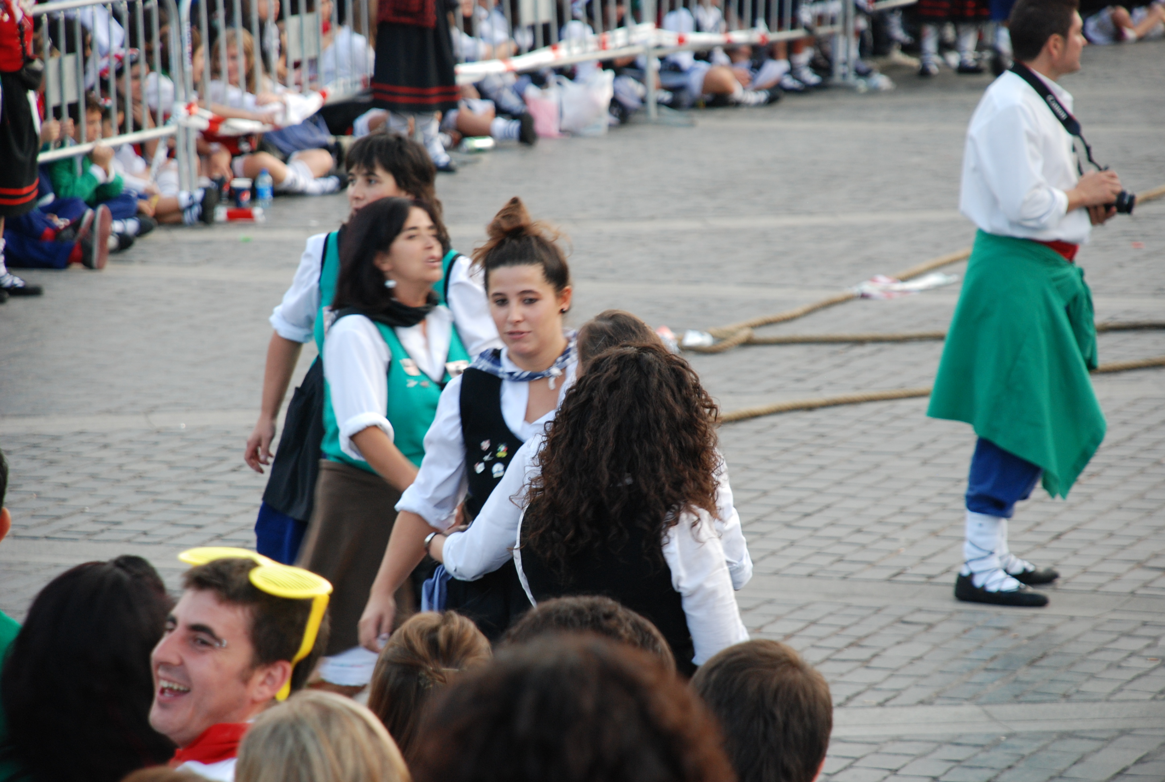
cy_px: 391
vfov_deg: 6.8
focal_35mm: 202
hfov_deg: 10.1
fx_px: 6567
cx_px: 582
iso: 400
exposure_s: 1/60
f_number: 5.6
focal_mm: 135
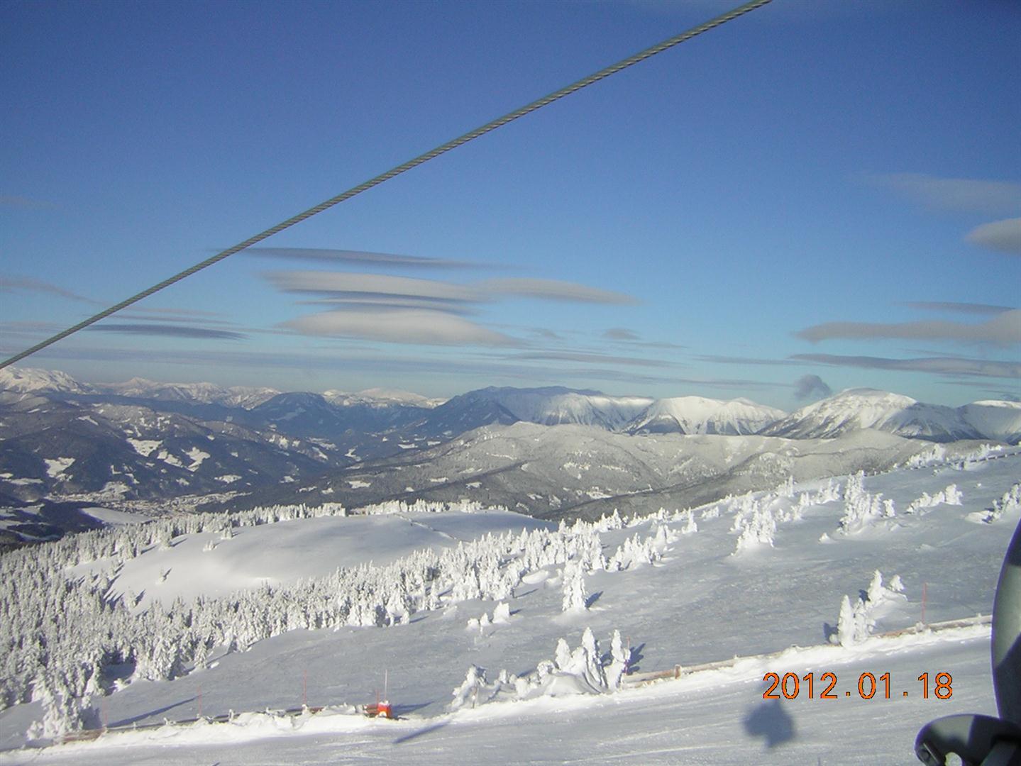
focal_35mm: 36
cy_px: 383
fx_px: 1062
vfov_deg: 39.7
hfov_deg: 51.3
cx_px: 510
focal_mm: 4.7
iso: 50
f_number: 5.2
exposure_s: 1/766
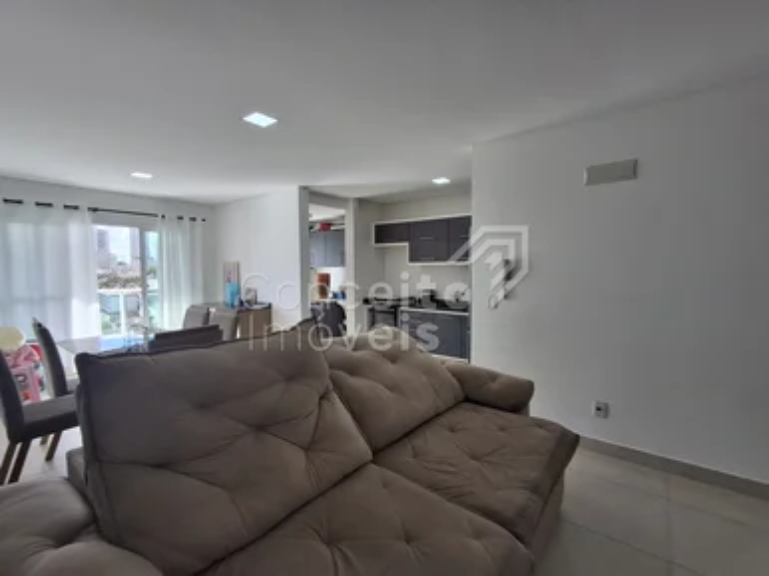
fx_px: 355
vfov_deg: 78.0
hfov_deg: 94.5
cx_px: 384
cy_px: 288
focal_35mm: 16
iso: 40
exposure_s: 1/199
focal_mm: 1.64
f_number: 2.2
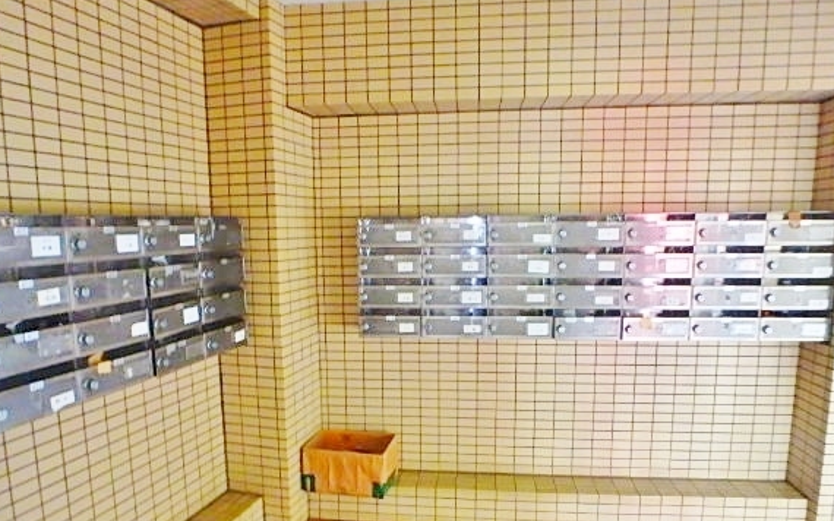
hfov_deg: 72.5
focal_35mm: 25
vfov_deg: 48.8
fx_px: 568
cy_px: 325
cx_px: 402
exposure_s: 1/15
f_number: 3.5
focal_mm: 3.7
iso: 800
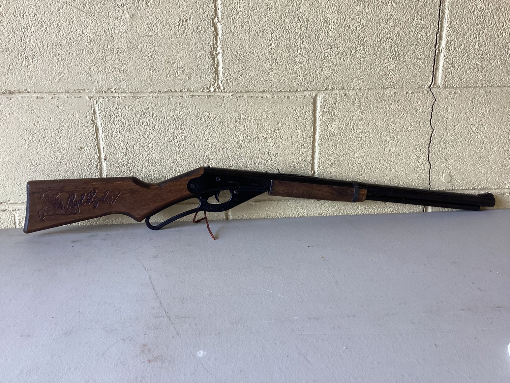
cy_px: 192
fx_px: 457
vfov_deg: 45.4
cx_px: 255
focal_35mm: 31
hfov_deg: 58.3
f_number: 2.4
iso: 32
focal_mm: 3.3
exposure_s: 1/120
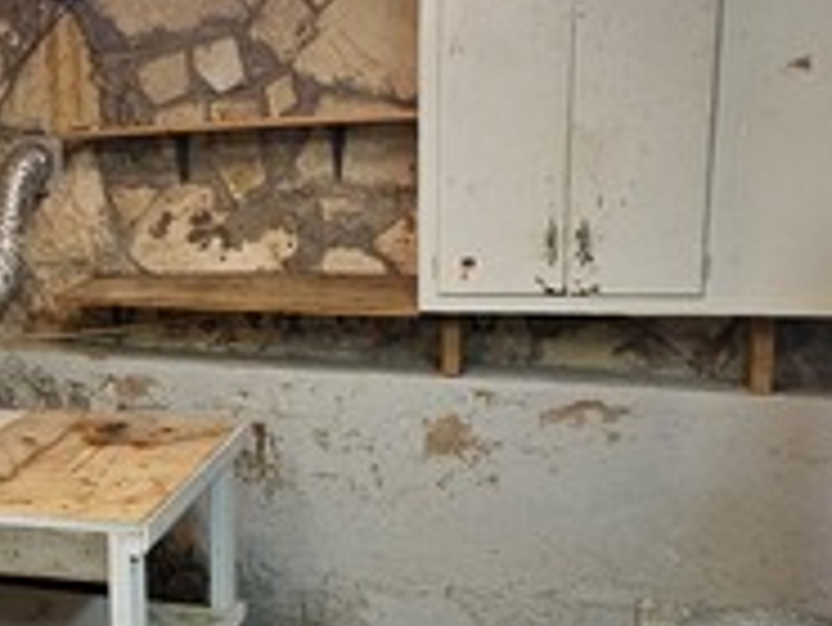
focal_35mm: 45
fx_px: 1082
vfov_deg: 31.9
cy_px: 423
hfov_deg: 40.0
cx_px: 139
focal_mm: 2.2
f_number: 2.2
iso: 400
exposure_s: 1/60
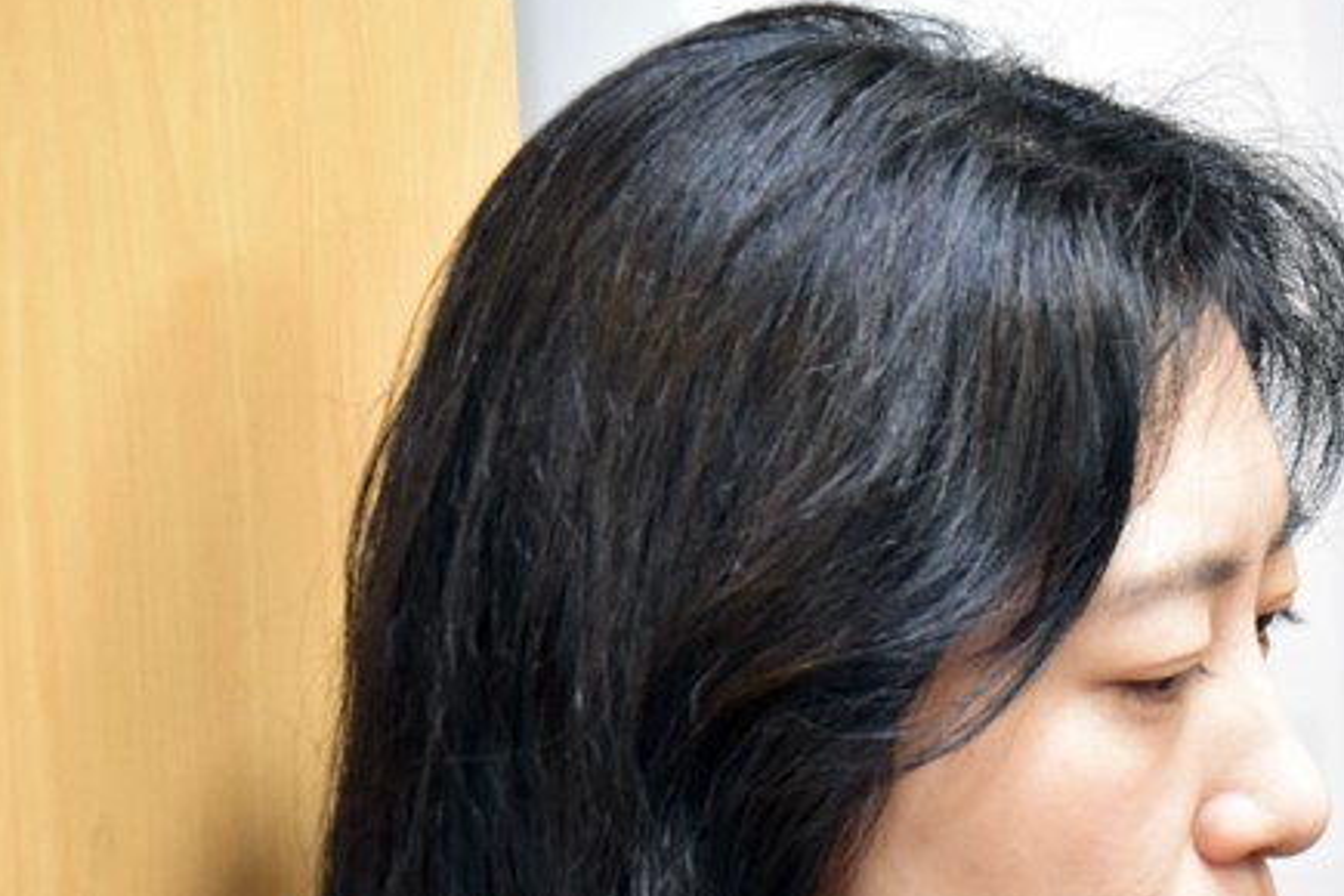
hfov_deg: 6.3
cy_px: 856
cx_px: 1168
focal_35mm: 326
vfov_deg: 4.2
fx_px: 12171
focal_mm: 105
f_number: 6
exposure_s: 1/8
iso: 800
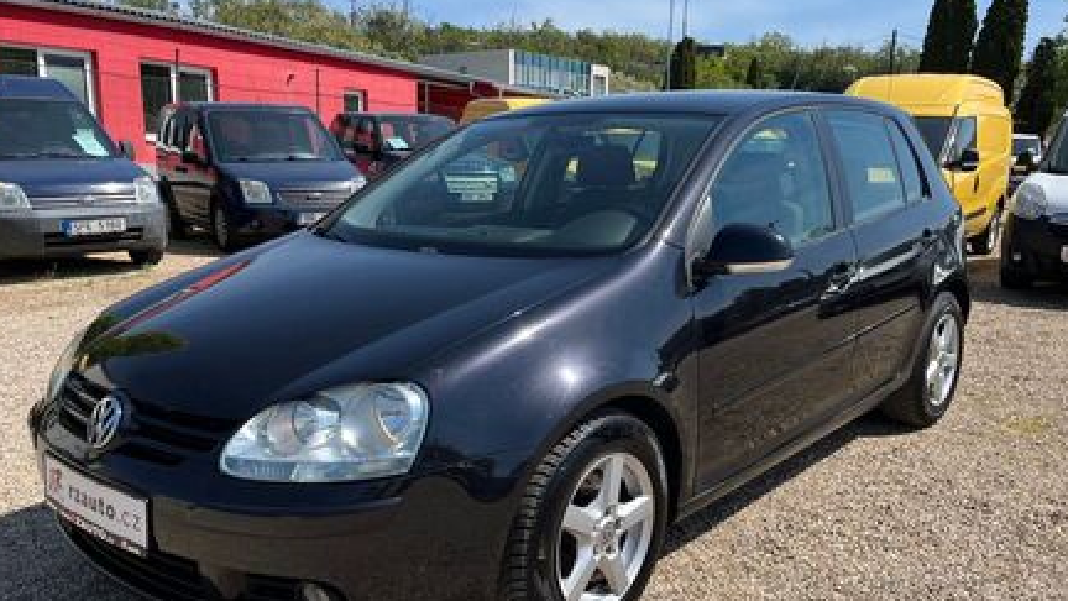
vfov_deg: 36.3
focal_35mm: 32
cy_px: 396
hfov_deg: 61.0
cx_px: 536
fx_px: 906
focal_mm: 5.1
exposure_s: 1/2899
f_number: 1.6
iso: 50
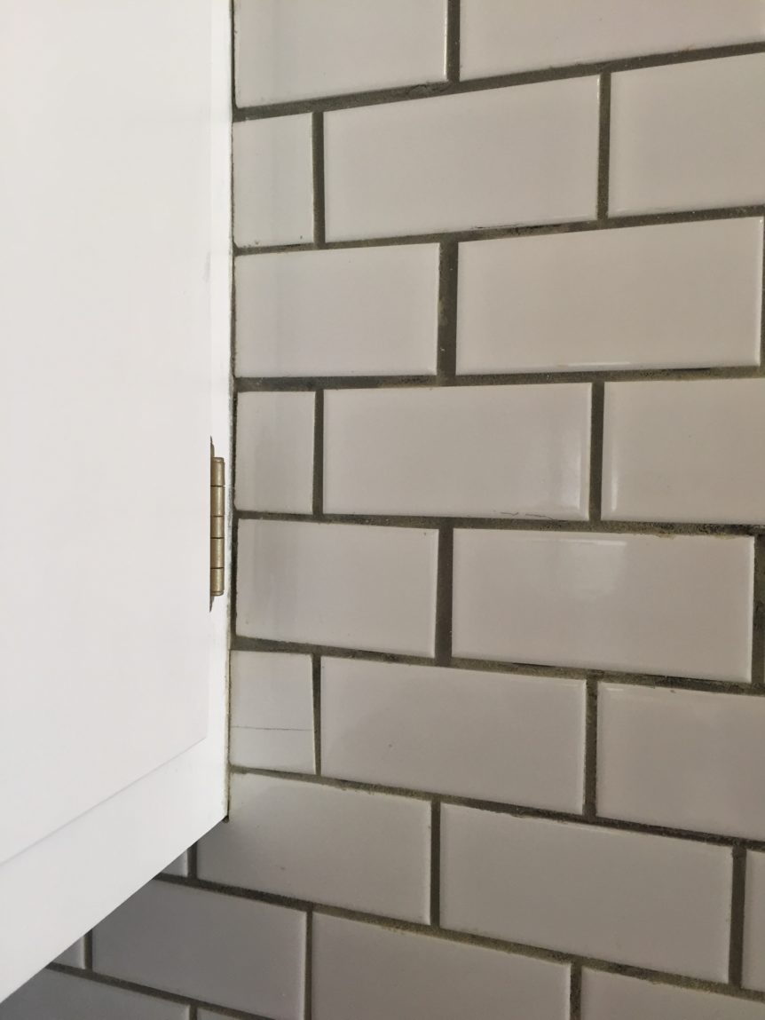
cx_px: 382
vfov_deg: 61.7
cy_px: 510
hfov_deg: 48.2
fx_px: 854
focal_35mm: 29
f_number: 2.2
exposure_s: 1/30
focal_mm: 4.15
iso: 80
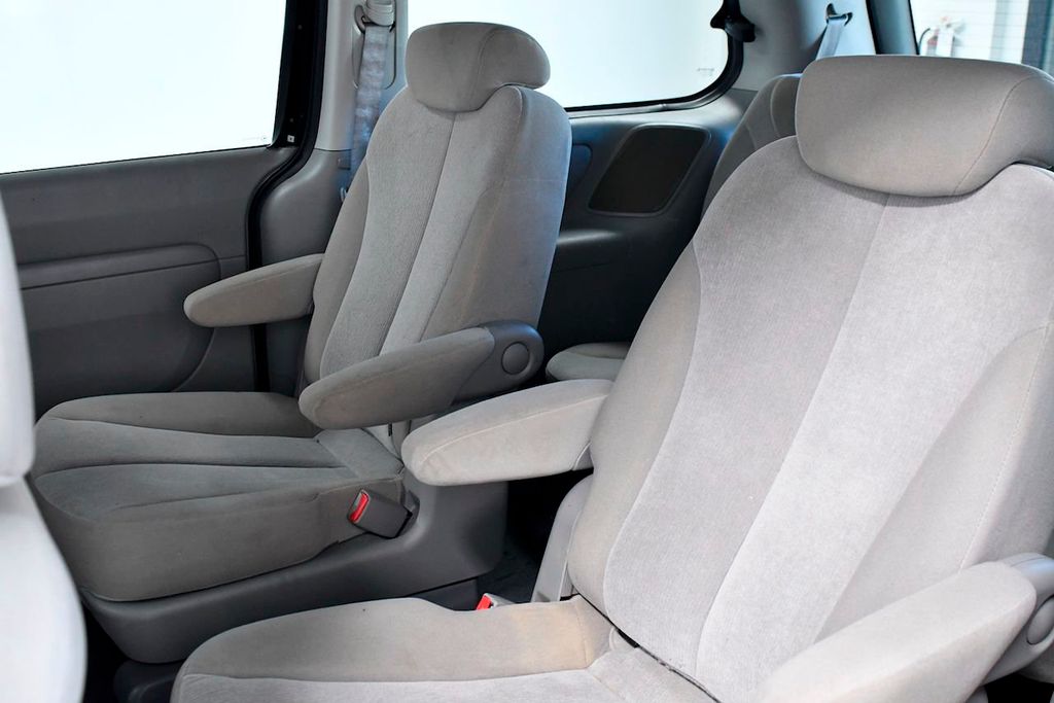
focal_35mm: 36
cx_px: 527
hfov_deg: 53.1
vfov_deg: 36.9
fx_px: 1054
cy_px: 352
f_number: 5
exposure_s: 1/80
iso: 2500
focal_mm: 24
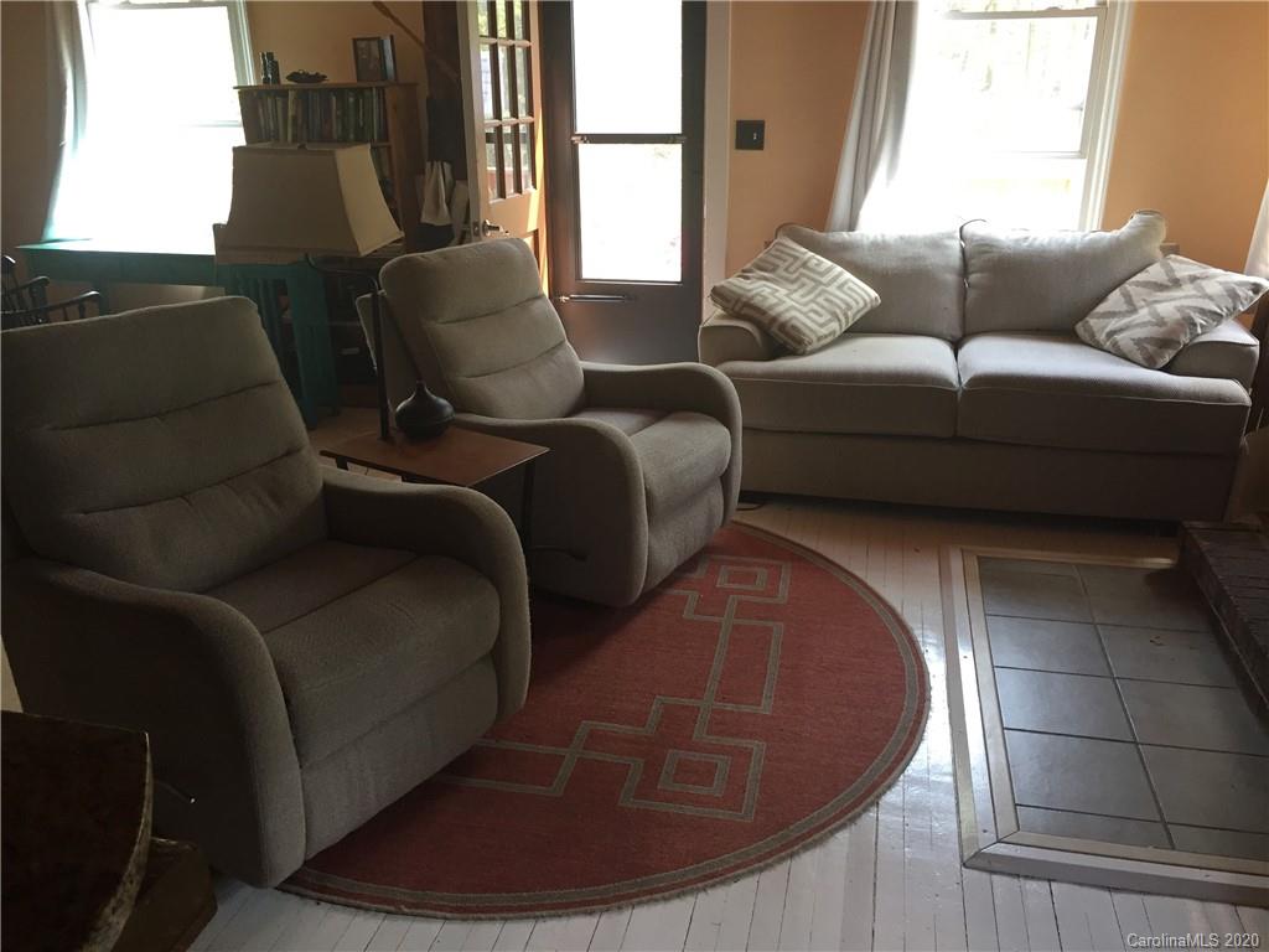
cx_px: 634
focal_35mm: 29
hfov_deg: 61.7
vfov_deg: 48.2
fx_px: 1063
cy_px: 476
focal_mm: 4.15
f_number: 2.2
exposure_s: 1/30
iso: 50
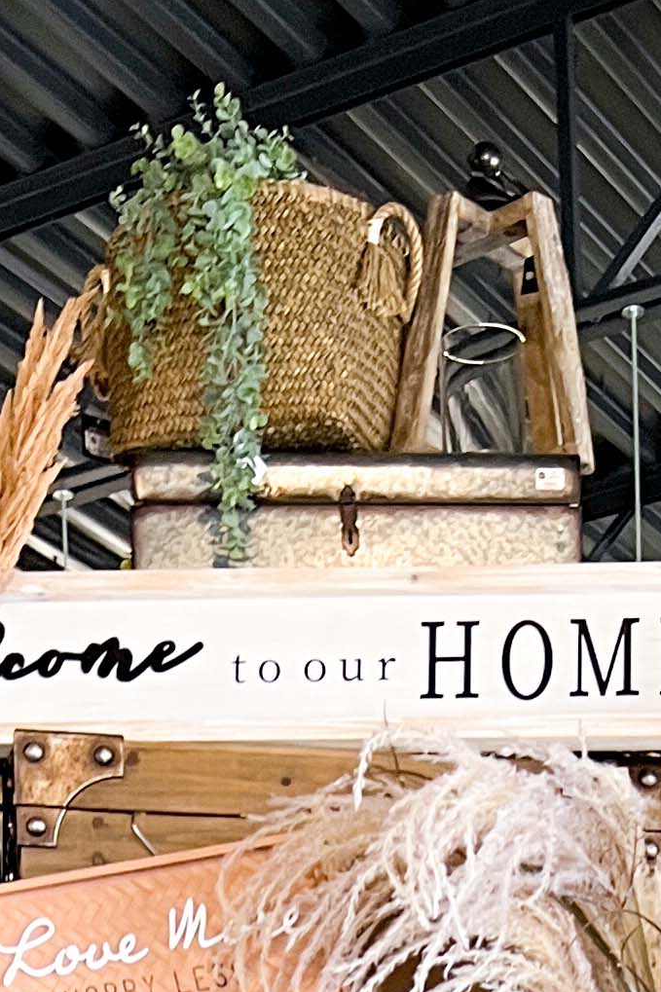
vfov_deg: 15.5
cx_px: 459
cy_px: 1945
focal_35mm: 107
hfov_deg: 12.8
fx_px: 2948
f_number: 1.5
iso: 80
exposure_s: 1/60
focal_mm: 5.7
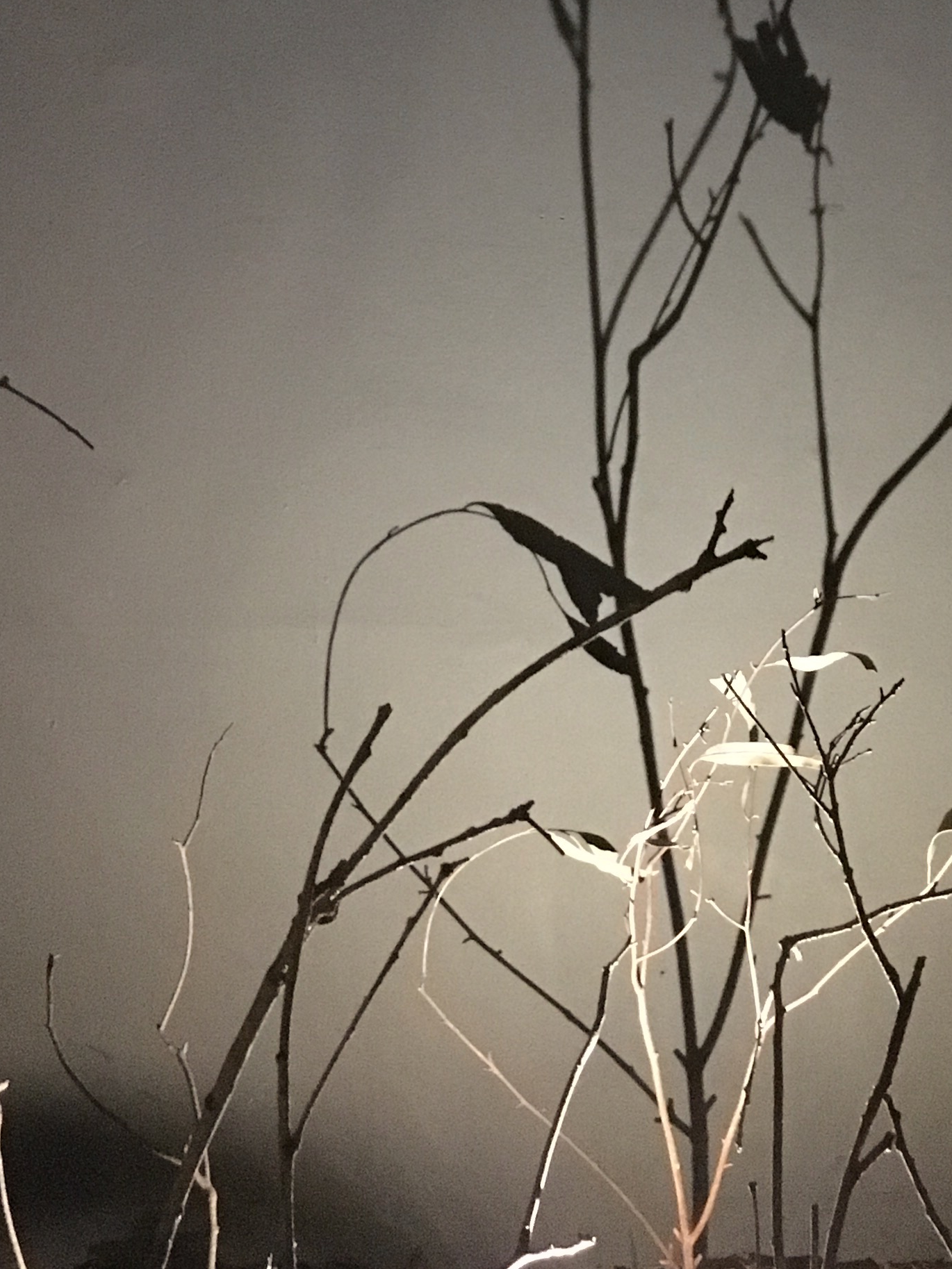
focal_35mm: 64
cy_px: -106
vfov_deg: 27.8
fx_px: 2347
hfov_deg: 22.8
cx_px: 660
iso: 800
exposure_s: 1/15
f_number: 2.2
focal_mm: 4.15
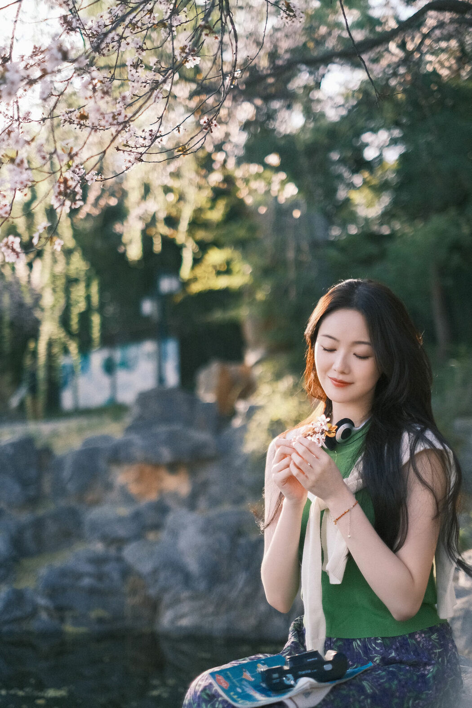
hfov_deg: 25.5
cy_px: 354
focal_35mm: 53
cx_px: 236
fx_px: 1042
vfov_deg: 37.5
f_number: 1.4
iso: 2000
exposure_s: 1/8500
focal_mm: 35
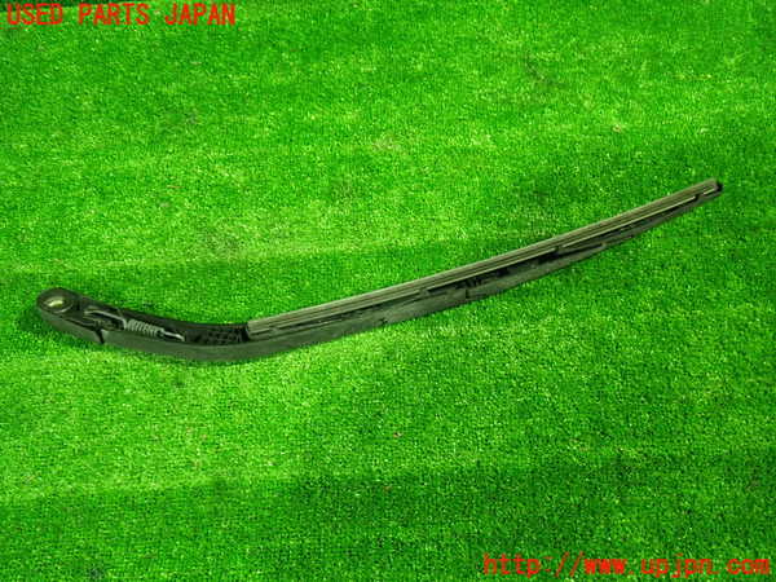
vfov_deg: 46.8
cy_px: 291
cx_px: 388
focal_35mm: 30
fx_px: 673
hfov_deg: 60.0
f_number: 2.3
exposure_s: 1/25
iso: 800
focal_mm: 5.4
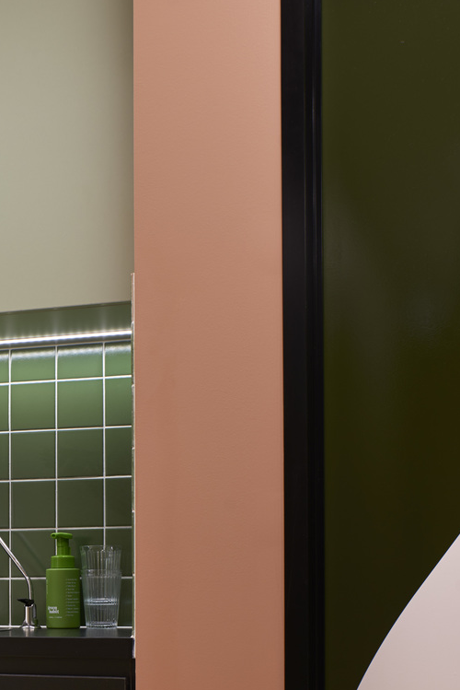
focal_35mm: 72
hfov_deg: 18.1
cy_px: 558
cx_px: -65
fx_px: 1379
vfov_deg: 27.5
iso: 100
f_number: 10
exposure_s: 1/2
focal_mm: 30
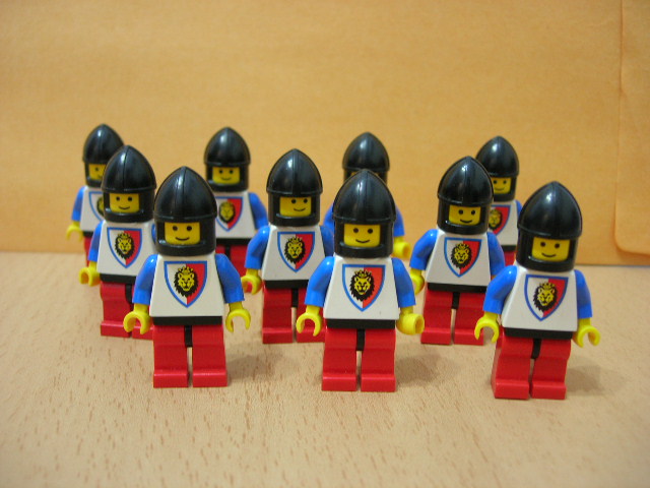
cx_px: 325
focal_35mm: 38
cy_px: 244
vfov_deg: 37.7
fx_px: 714
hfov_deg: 49.0
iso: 107
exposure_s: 1/3.7
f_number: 2.8
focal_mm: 7.8
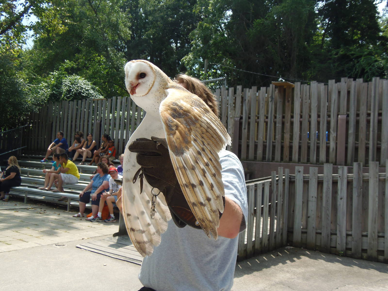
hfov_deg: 52.6
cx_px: 194
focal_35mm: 35
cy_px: 146
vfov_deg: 40.7
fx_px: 392
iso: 64
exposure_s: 1/500
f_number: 3.4
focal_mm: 6.5
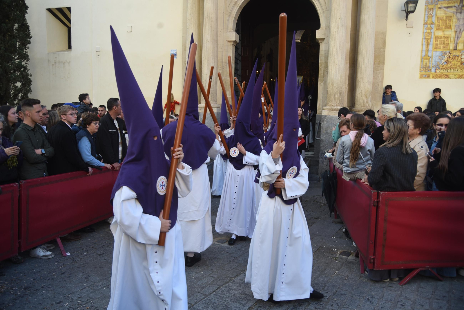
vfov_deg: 45.0
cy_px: 155
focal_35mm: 29
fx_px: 374
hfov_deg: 63.6
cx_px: 232
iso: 250
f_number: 5.6
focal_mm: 29
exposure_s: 1/160
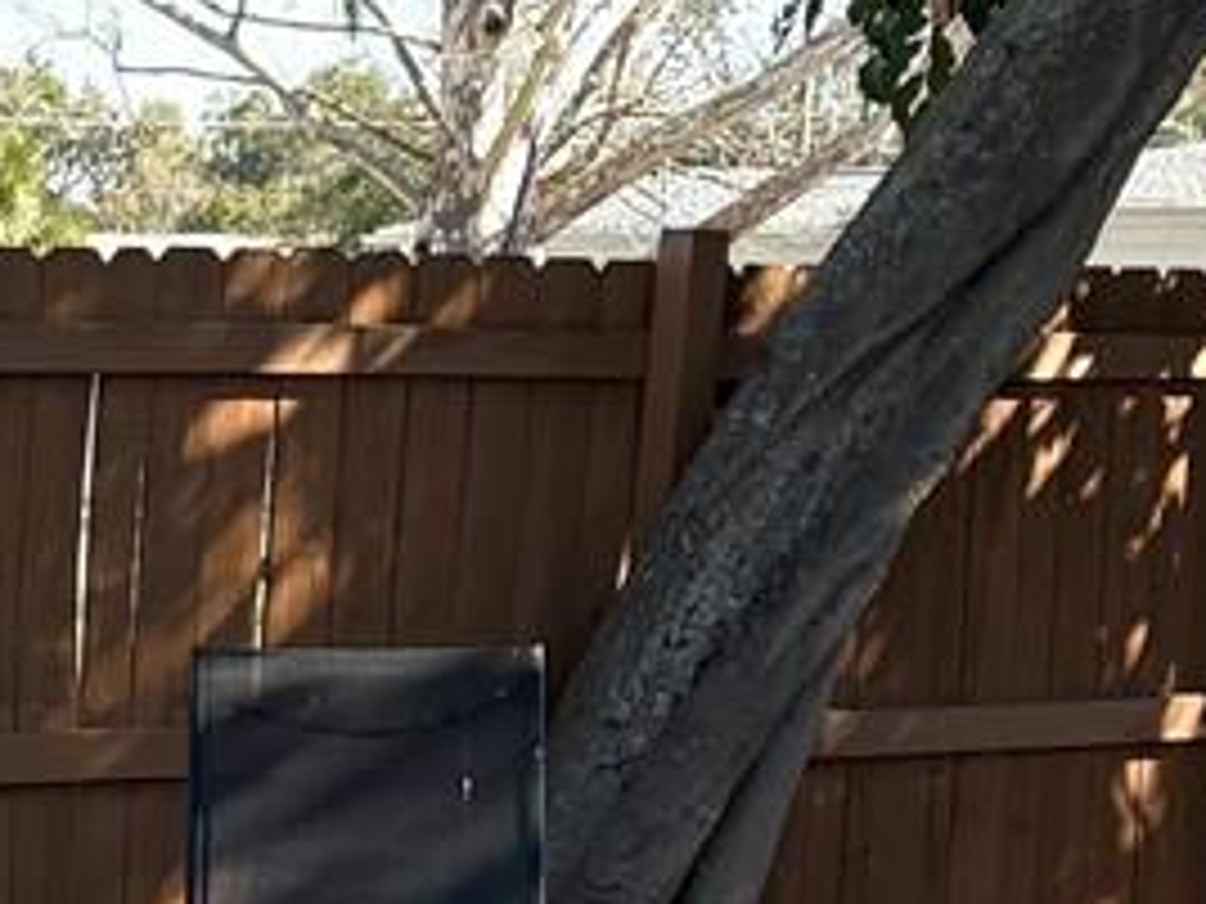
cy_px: 877
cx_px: -891
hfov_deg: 11.9
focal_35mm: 155
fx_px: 5400
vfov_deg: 9.5
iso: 50
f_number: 1.6
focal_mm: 5.96
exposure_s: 1/920
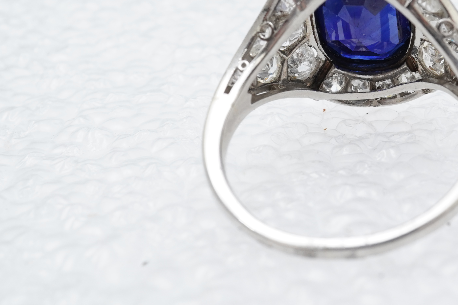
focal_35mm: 78
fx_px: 992
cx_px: 368
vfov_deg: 17.4
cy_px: 66
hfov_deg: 25.5
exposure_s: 1/100
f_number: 22
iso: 640
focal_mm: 30
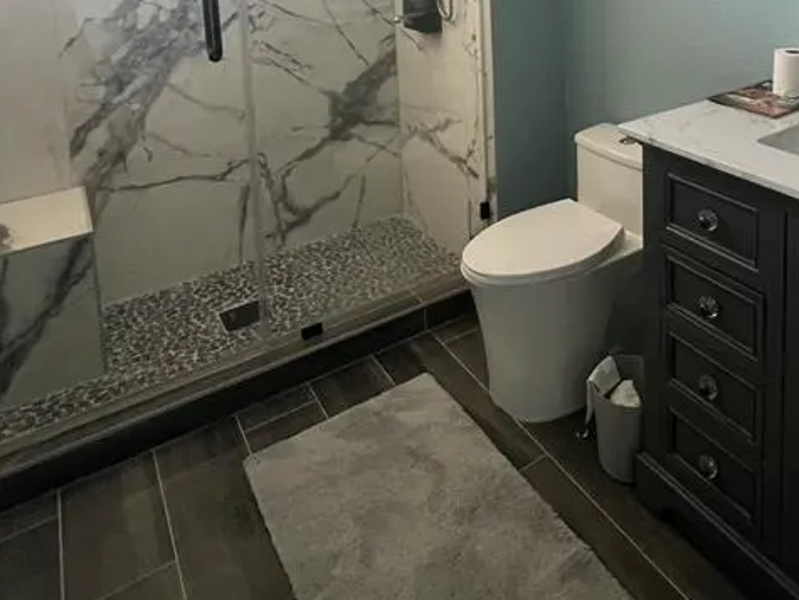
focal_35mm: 28
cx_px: 570
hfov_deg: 60.9
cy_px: -13
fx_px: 647
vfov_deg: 42.3
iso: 400
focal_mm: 1.57
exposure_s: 1/60
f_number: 1.8
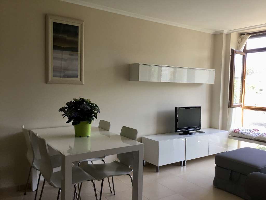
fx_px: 238
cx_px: 133
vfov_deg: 45.4
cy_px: 100
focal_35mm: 31
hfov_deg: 58.4
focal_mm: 3.3
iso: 25
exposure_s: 1/50
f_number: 2.4
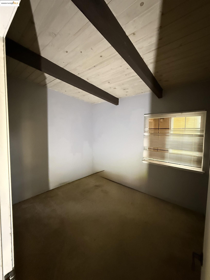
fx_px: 113
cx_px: 105
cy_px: 140
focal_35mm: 14
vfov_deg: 102.1
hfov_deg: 85.7
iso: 1250
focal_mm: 2.22
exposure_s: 1/40
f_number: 2.2
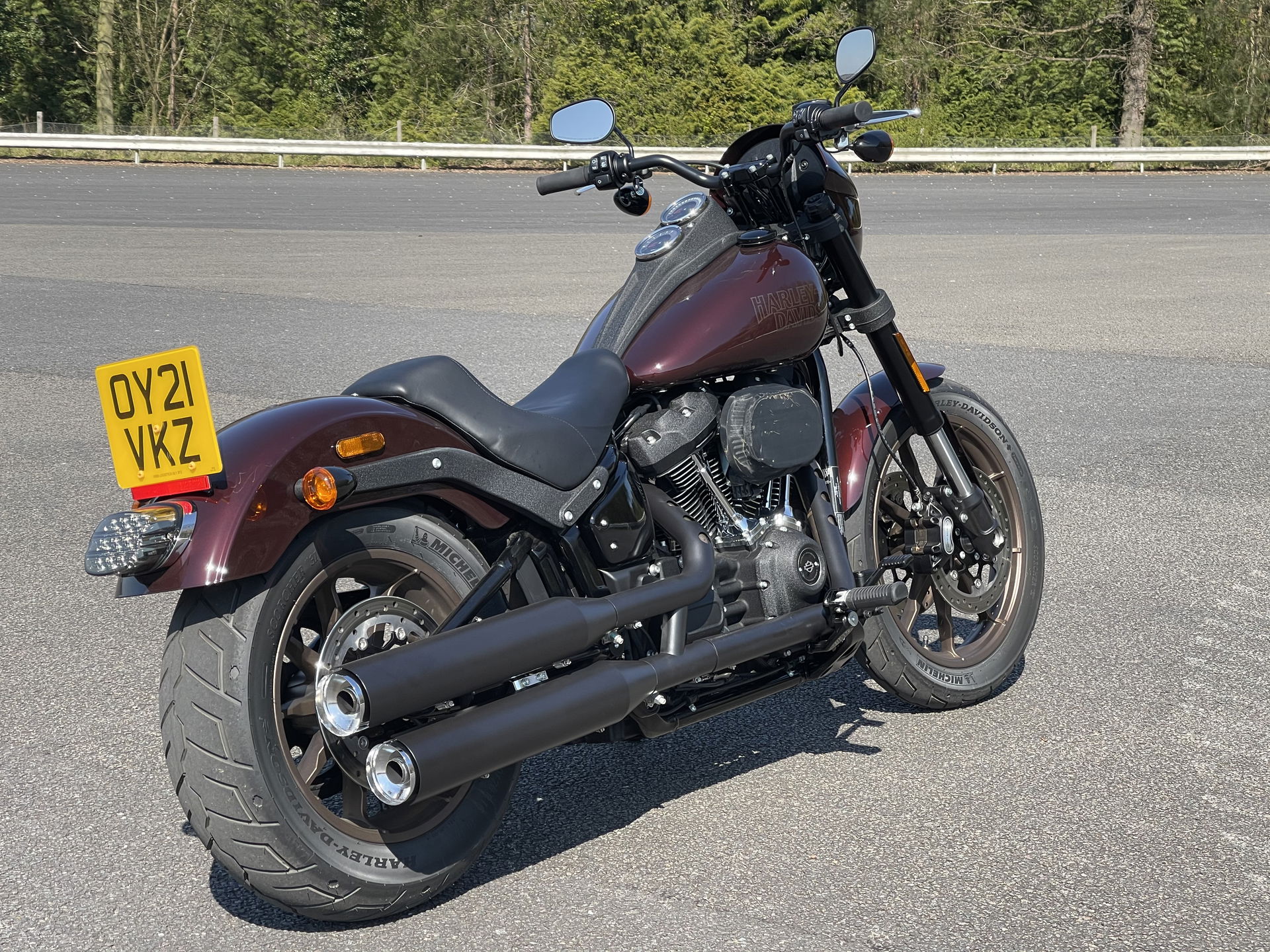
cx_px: 635
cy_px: 476
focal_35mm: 64
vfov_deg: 22.9
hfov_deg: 30.3
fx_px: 2348
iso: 20
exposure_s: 1/508
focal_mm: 7.5
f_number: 2.2
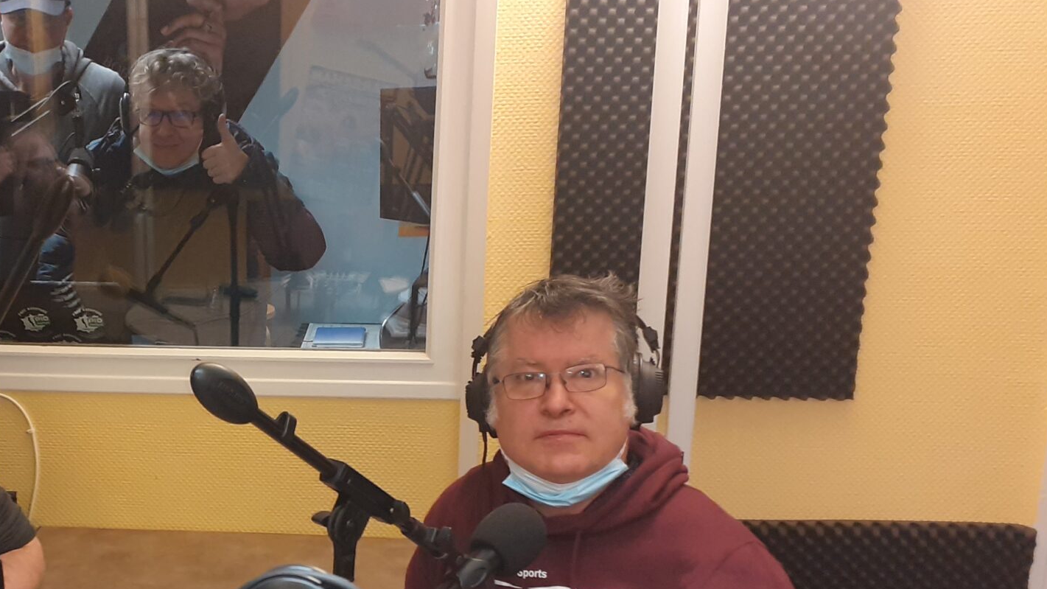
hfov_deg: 37.7
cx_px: 207
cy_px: 463
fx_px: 1471
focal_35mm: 53
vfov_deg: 22.4
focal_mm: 3.6
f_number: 1.9
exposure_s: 1/50
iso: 100
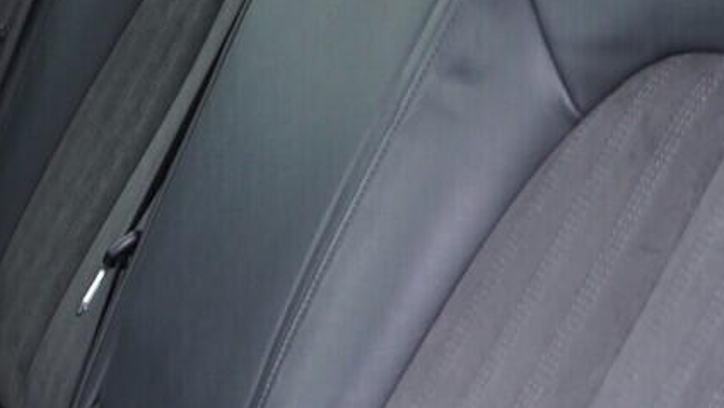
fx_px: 2459
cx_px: -15
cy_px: 316
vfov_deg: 9.5
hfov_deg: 16.4
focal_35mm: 128
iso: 640
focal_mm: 24
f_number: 2.8
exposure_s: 1/40
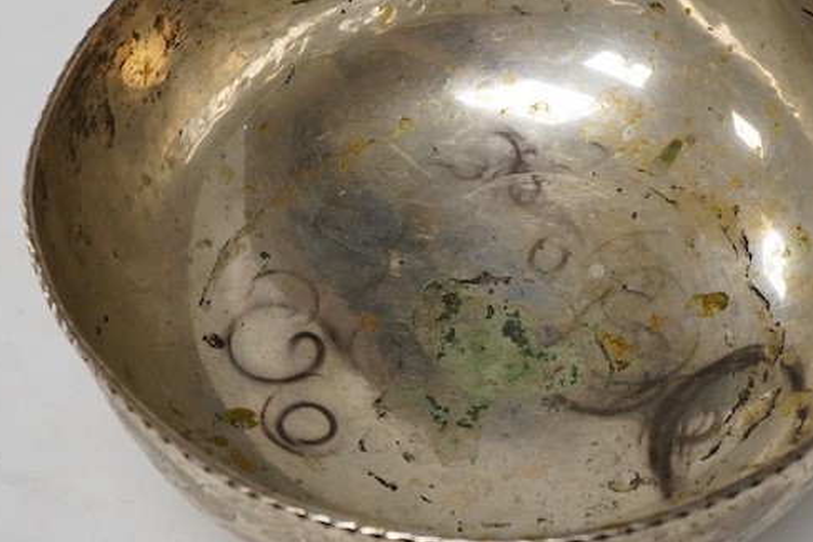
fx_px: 1874
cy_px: 218
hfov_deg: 24.4
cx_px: 538
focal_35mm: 83
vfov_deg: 16.4
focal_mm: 30
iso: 1250
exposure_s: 1/125
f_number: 13
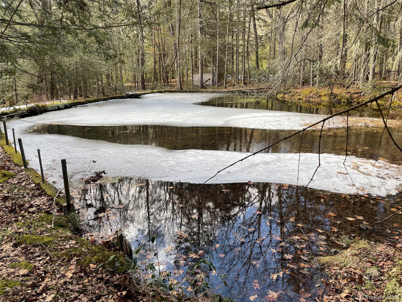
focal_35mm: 26
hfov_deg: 67.3
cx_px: 201
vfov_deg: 53.1
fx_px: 302
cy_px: 151
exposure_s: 1/378
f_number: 1.6
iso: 32
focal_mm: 4.2
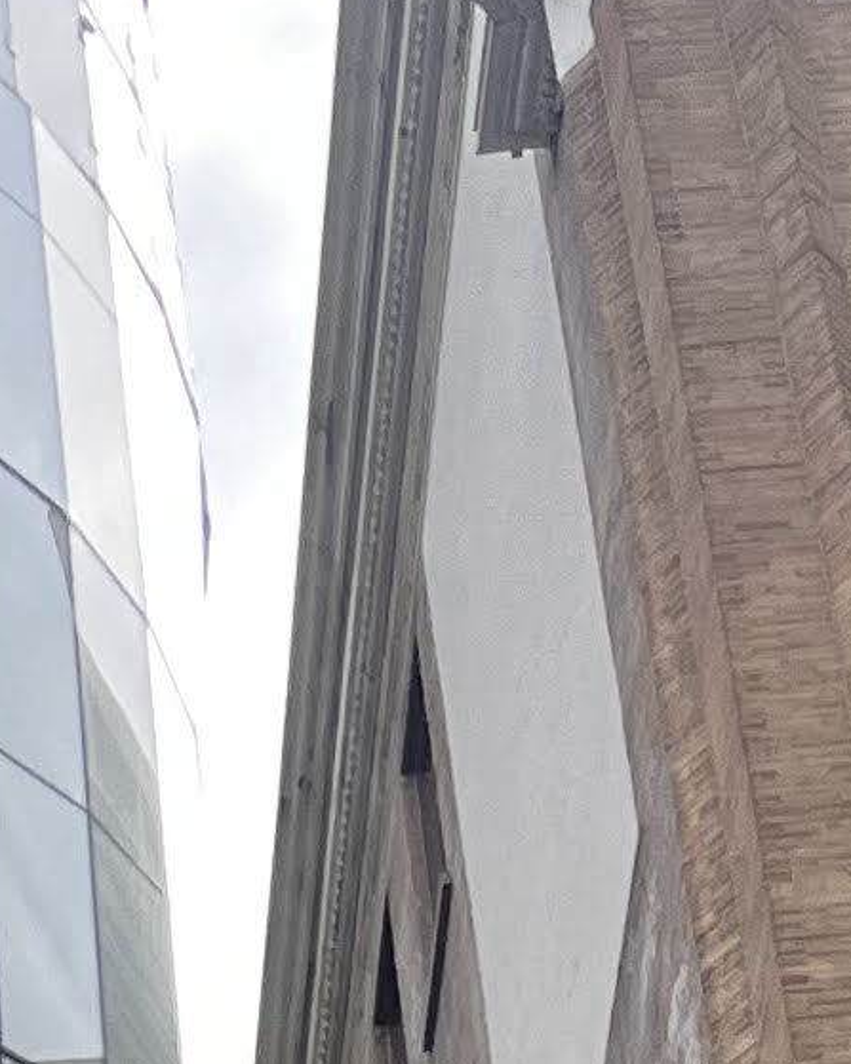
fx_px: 5763
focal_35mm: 183
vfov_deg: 8.2
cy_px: 3662
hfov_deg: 8.1
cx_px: -826
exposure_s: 1/766
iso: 50
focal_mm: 5.1
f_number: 1.6
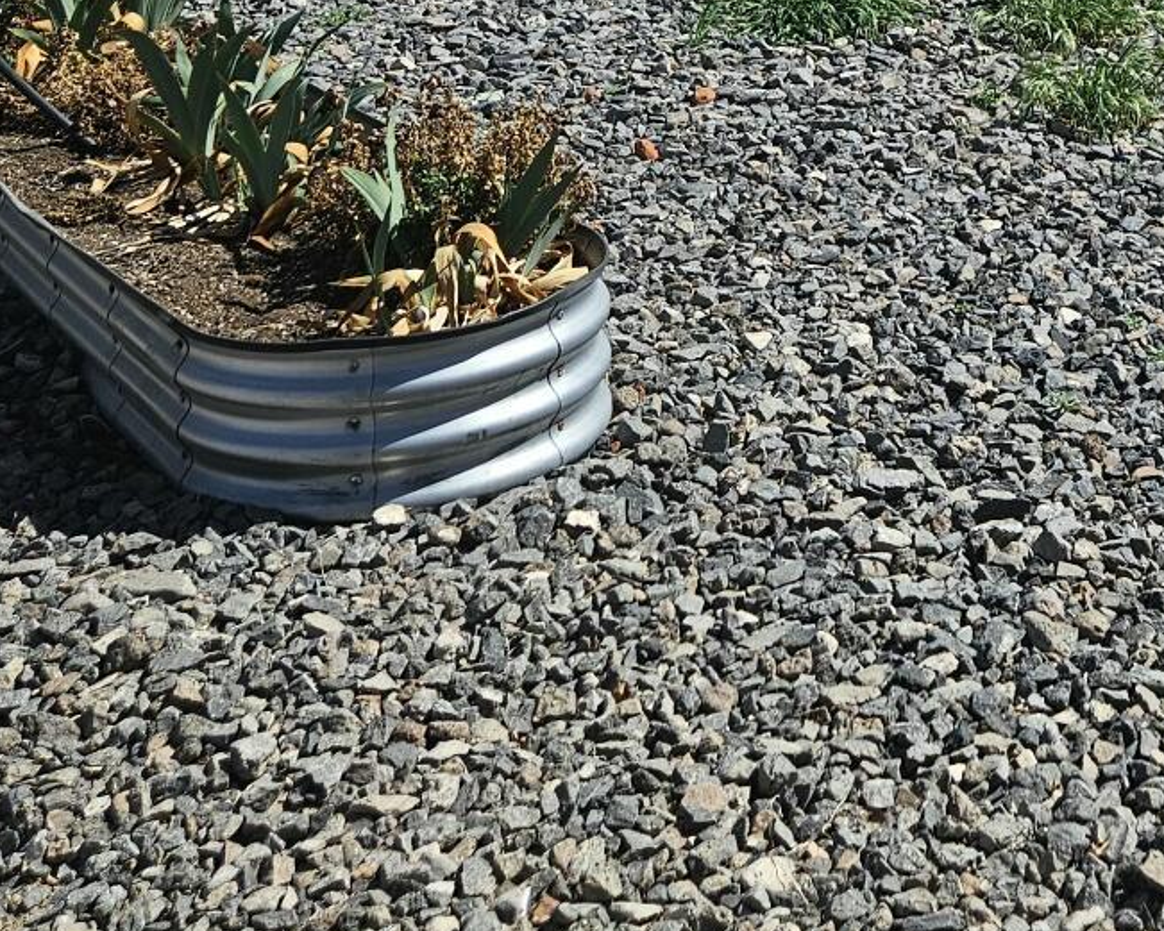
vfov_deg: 20.1
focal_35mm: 69
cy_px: -318
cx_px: 1180
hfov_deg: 26.0
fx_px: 2377
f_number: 1.8
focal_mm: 5.4
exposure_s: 1/2404
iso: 25
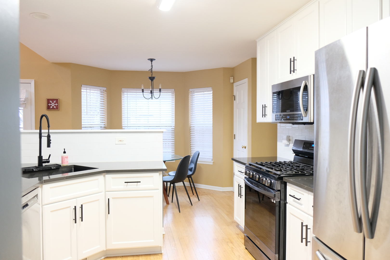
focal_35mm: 27
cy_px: 130
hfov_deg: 67.4
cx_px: 195
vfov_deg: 47.9
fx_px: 292
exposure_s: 1/30
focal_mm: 18
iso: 1250
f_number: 2.8
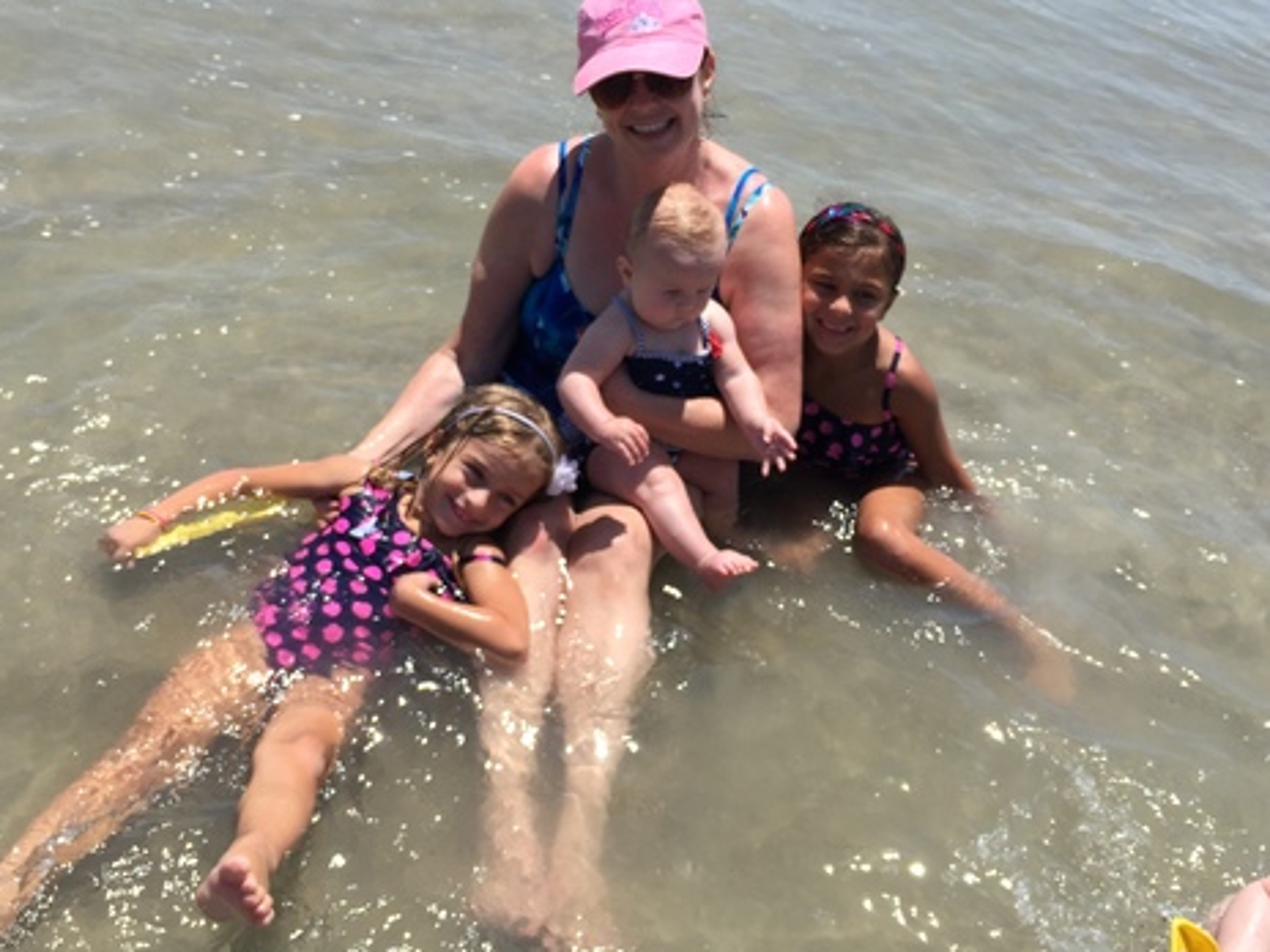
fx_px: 1468
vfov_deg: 35.9
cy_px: 446
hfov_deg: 46.8
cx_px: 616
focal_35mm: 40
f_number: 2.2
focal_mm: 4.15
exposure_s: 1/2198
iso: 32
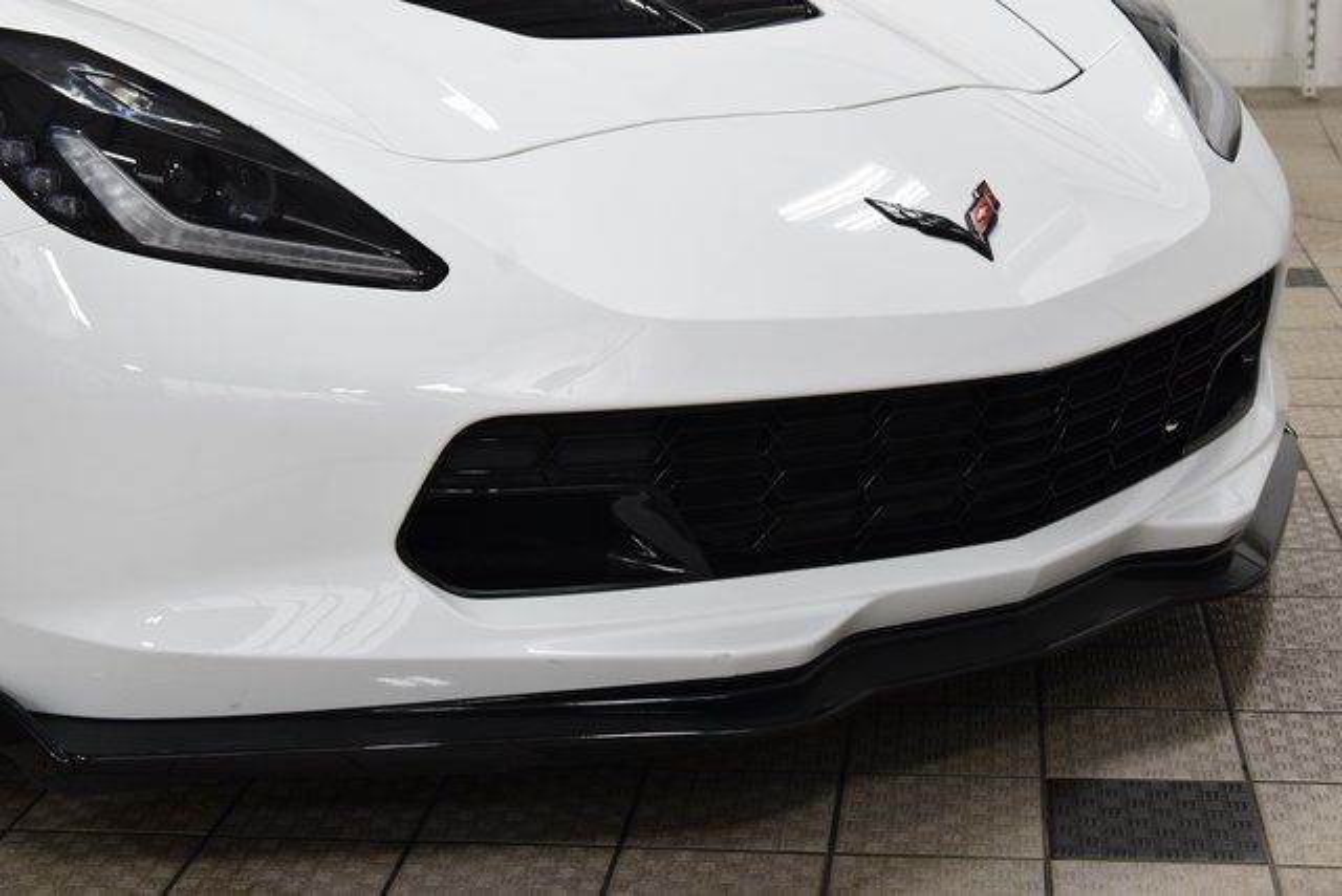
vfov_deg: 20.2
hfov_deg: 29.9
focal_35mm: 68
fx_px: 2517
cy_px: 448
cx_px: 671
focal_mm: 45
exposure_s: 1/60
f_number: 8
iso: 1600
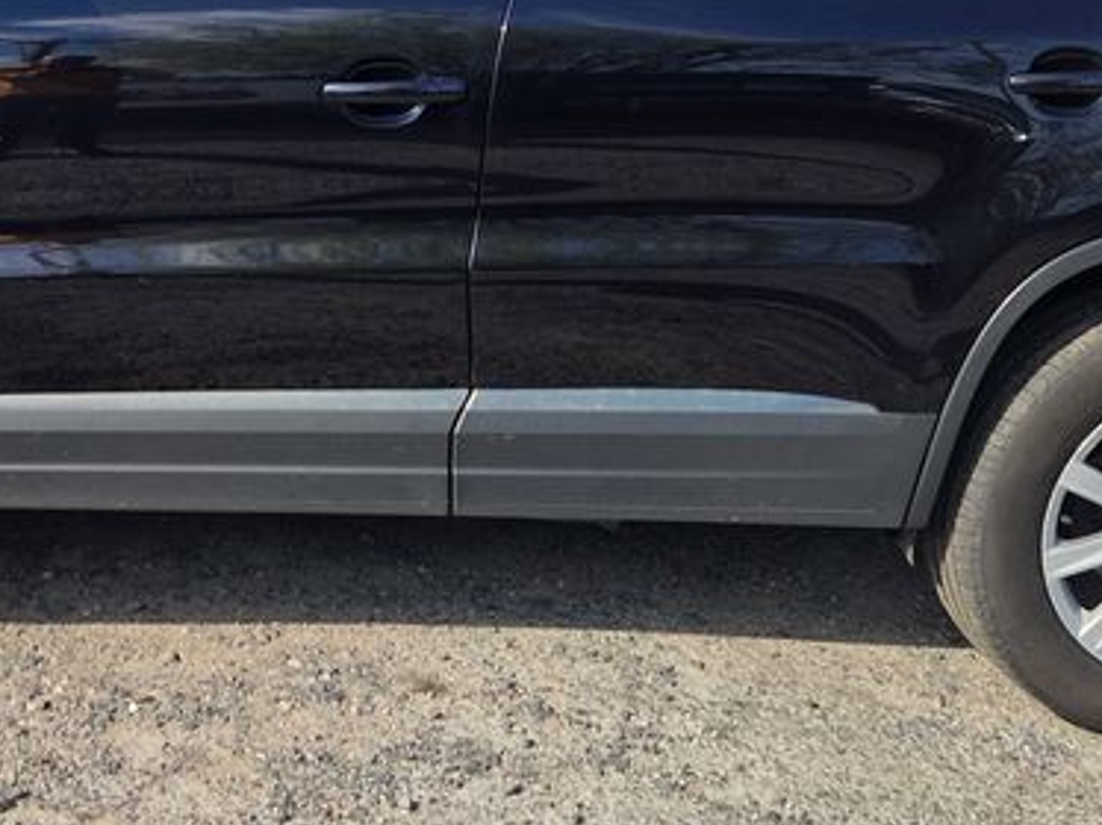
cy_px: 215
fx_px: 2004
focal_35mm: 63
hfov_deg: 30.1
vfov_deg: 23.1
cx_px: 233
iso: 50
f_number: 1.8
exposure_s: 1/1096
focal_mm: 5.4
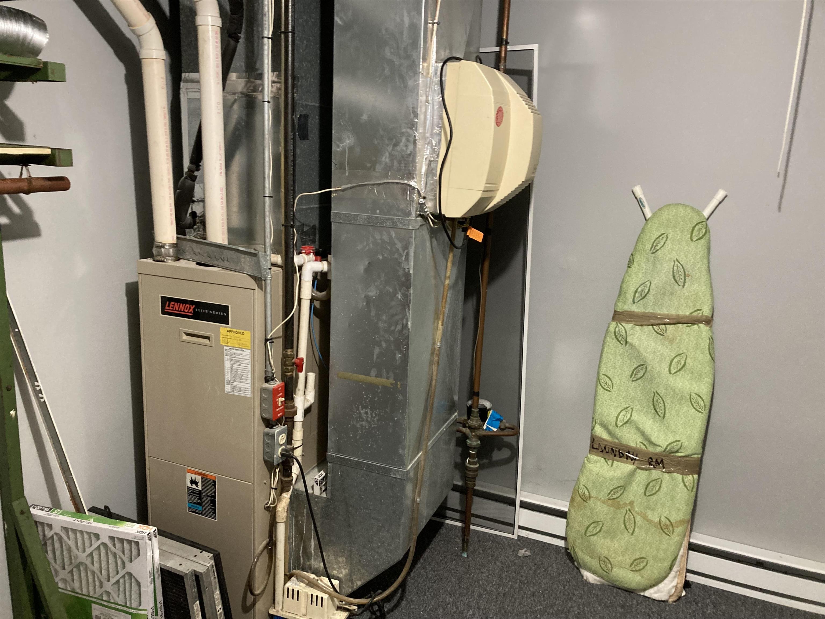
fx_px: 667
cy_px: 310
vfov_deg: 49.7
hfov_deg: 63.4
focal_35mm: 28
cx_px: 412
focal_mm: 3.99
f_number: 1.8
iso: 320
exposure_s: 1/40
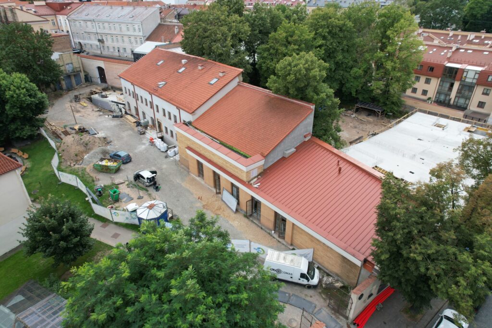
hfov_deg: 78.6
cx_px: 246
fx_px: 301
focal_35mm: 22
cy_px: 164
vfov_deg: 57.2
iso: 120
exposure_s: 1/400
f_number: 2.8
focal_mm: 8.38
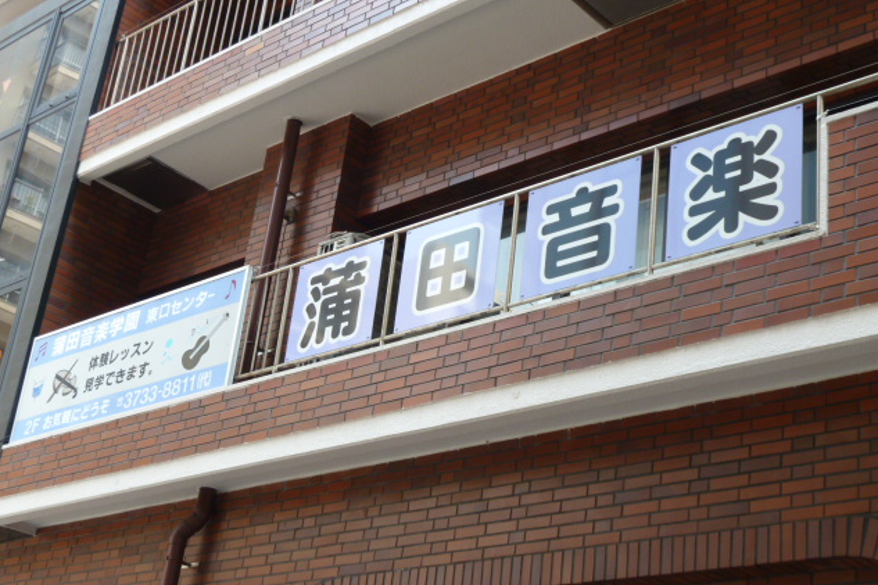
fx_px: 1512
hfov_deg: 32.4
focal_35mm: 62
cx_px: 442
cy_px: 308
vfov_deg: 21.9
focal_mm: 9.7
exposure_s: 1/80
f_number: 3.9
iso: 160
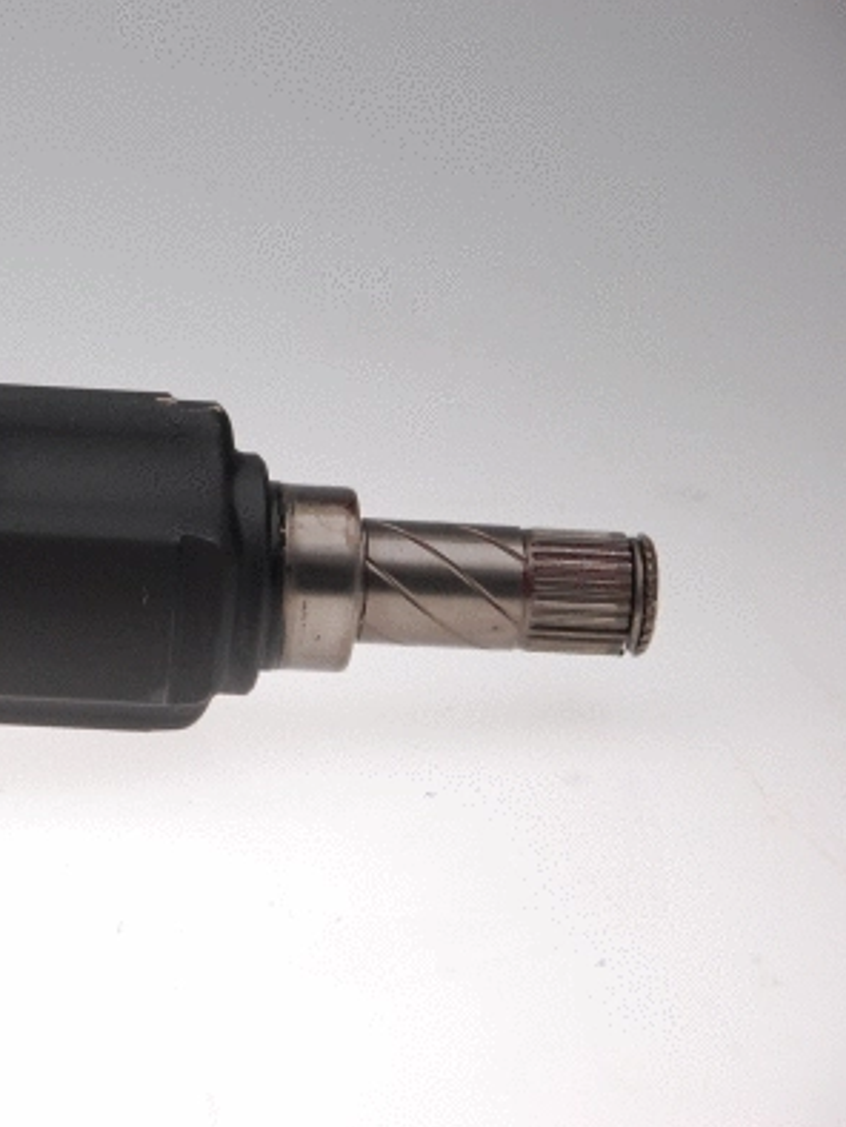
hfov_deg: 8.5
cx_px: 57
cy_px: 564
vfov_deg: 11.3
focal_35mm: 175
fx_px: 5696
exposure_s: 1/400
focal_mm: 80
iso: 400
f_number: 5.6
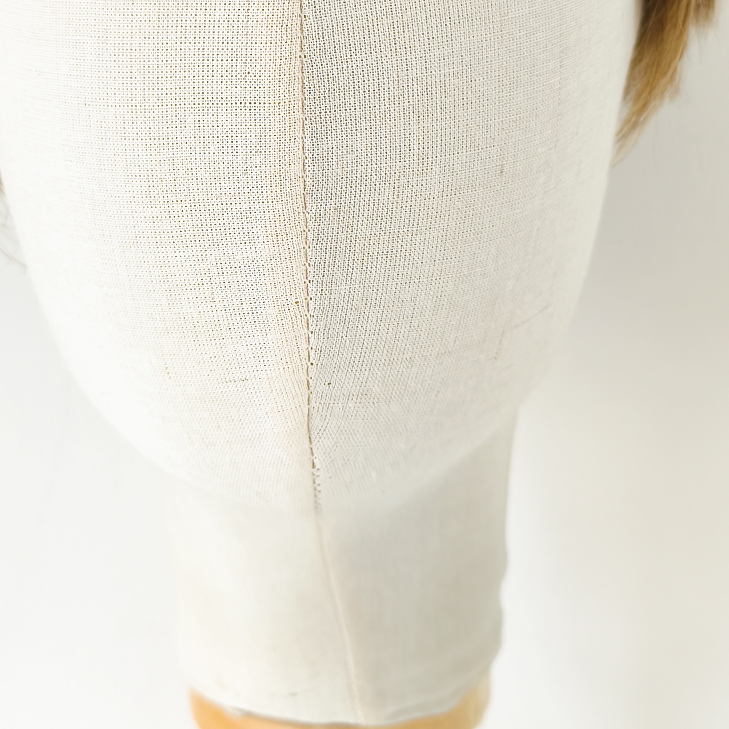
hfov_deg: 26.5
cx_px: 328
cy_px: 299
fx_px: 1549
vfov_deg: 26.4
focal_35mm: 65
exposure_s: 1/50
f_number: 1.65
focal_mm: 6.14
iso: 50
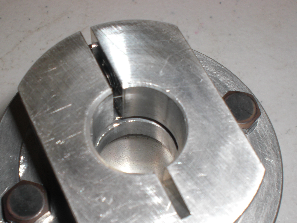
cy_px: 155
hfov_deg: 33.8
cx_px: 142
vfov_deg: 25.5
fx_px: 489
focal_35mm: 57
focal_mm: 6.3
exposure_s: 1/60
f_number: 5.6
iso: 64
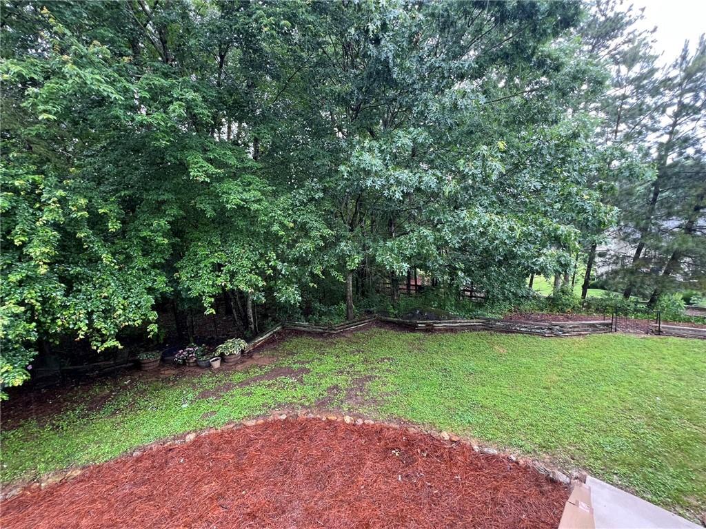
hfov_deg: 106.2
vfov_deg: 89.9
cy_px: 264
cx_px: 353
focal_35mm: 13
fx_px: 265
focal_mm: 1.57
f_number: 1.8
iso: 125
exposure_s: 1/99
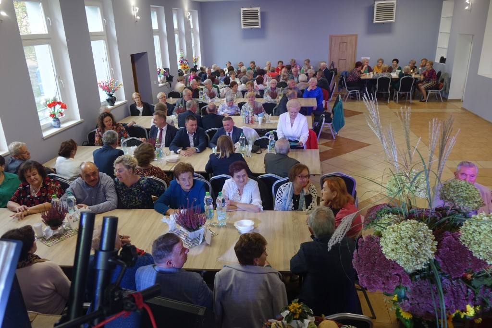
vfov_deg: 47.9
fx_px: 369
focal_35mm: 27
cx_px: 246
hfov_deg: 67.4
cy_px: 164
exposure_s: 1/30
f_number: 2.8
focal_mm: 9.87
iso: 250
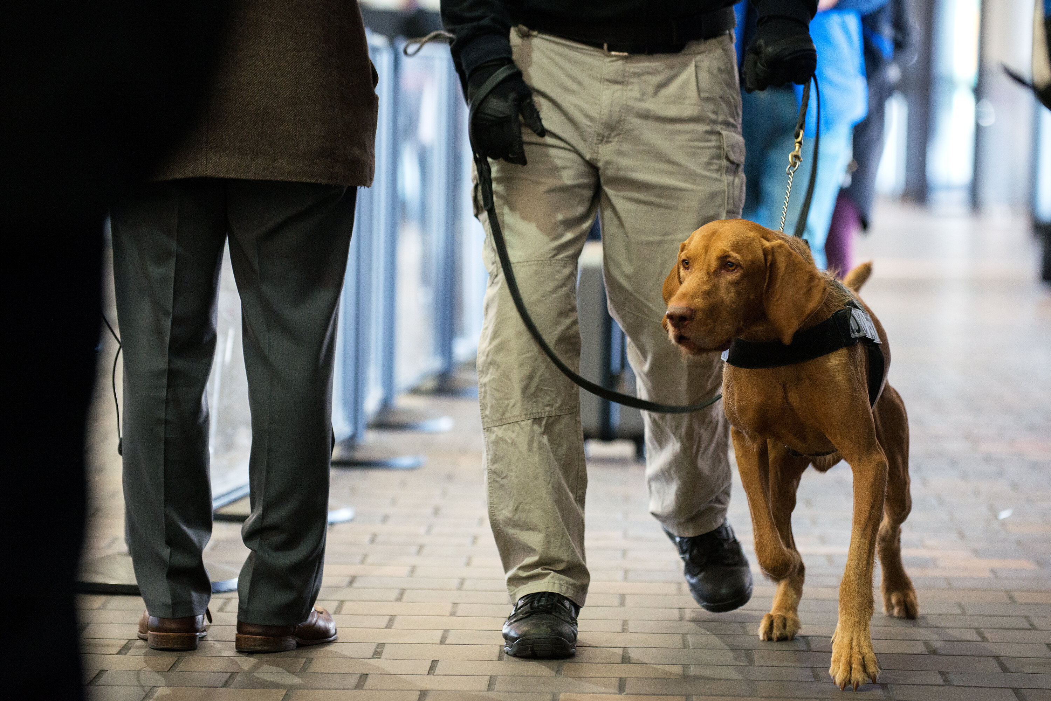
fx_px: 3942
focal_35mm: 135
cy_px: 350
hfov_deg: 15.2
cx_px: 526
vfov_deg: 10.2
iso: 1600
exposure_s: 1/160
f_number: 3.5
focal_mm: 135
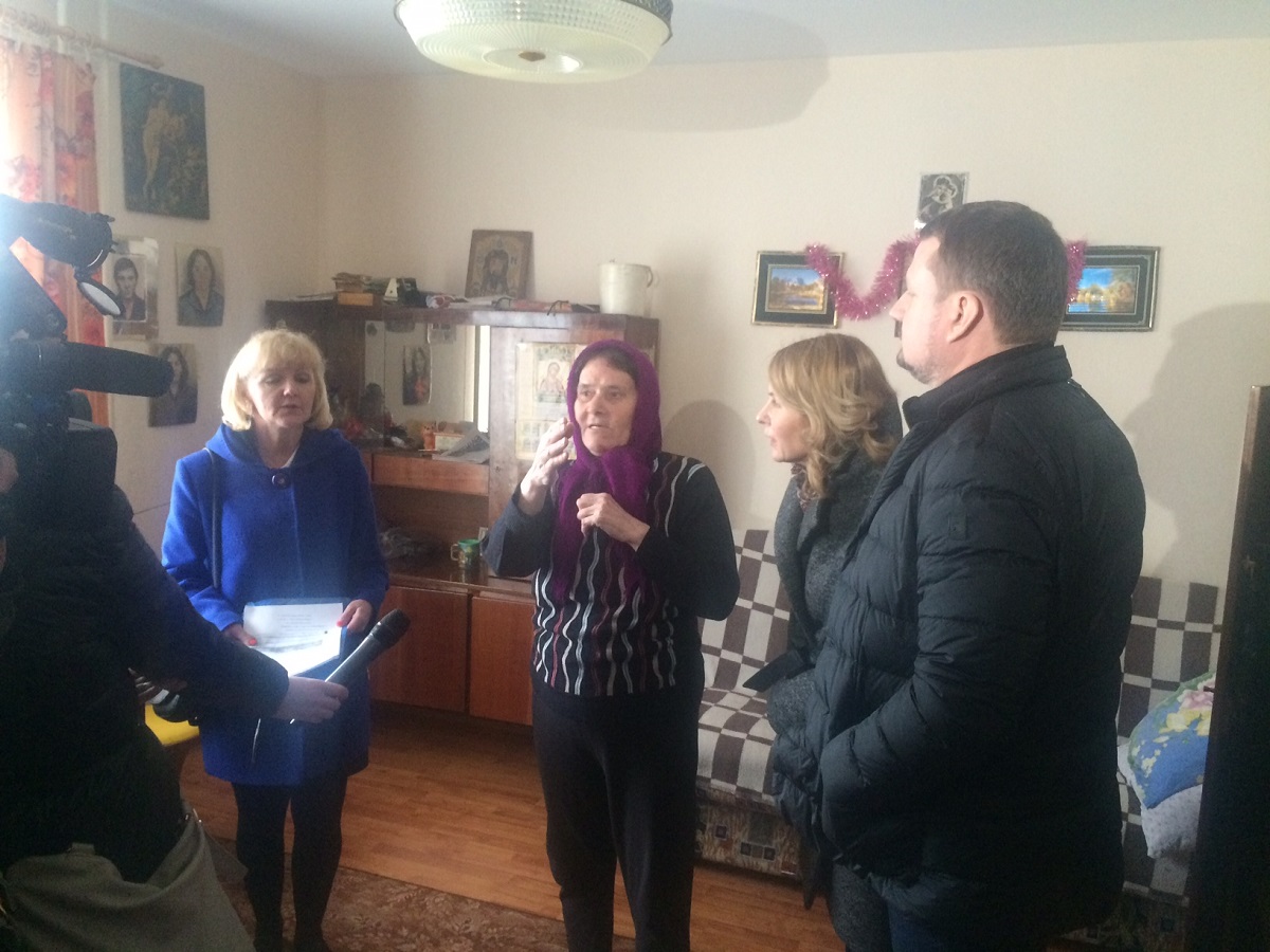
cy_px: 476
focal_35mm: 29
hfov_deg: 61.7
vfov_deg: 48.2
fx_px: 1064
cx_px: 635
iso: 250
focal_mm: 4.15
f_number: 2.2
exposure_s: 1/33
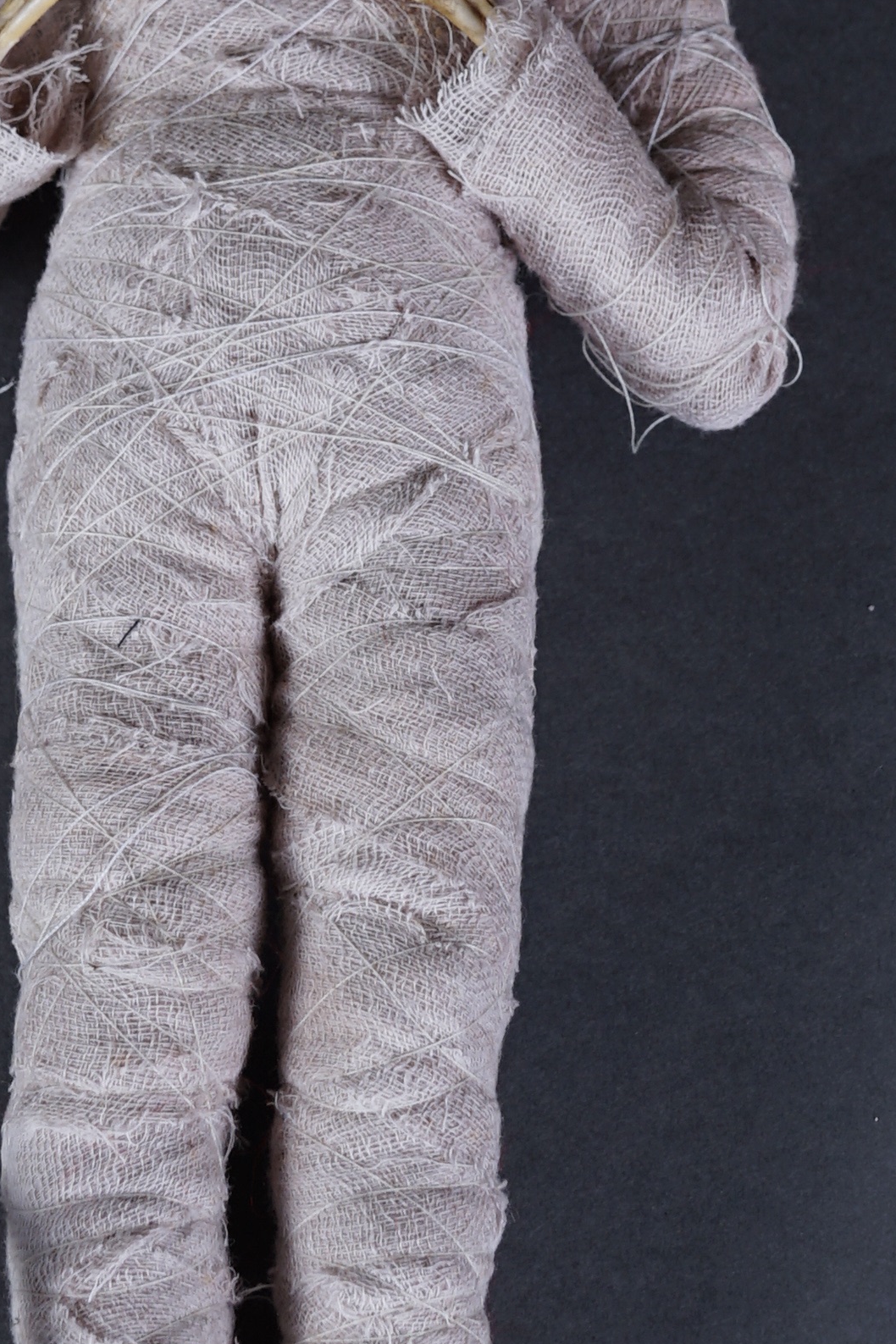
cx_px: 374
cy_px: 208
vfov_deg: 13.2
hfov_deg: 8.9
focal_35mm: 155
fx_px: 5786
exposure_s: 1/160
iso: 100
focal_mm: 41
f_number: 7.1
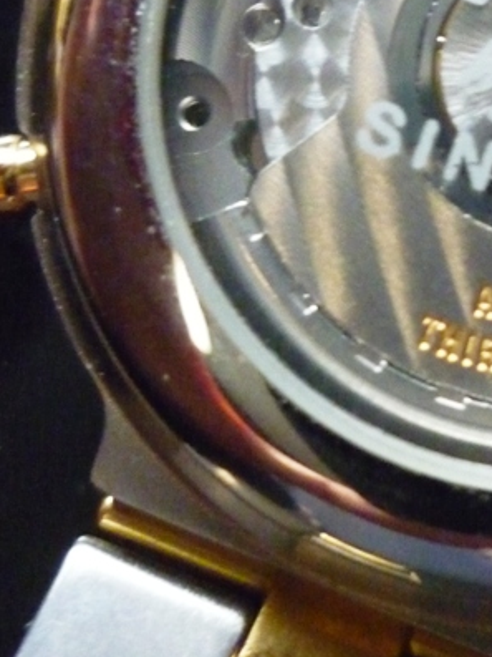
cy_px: 85
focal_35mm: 73
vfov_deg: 25.9
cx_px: 501
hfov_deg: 19.5
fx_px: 1383
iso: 800
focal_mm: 5.5
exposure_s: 1/30
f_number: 2.8
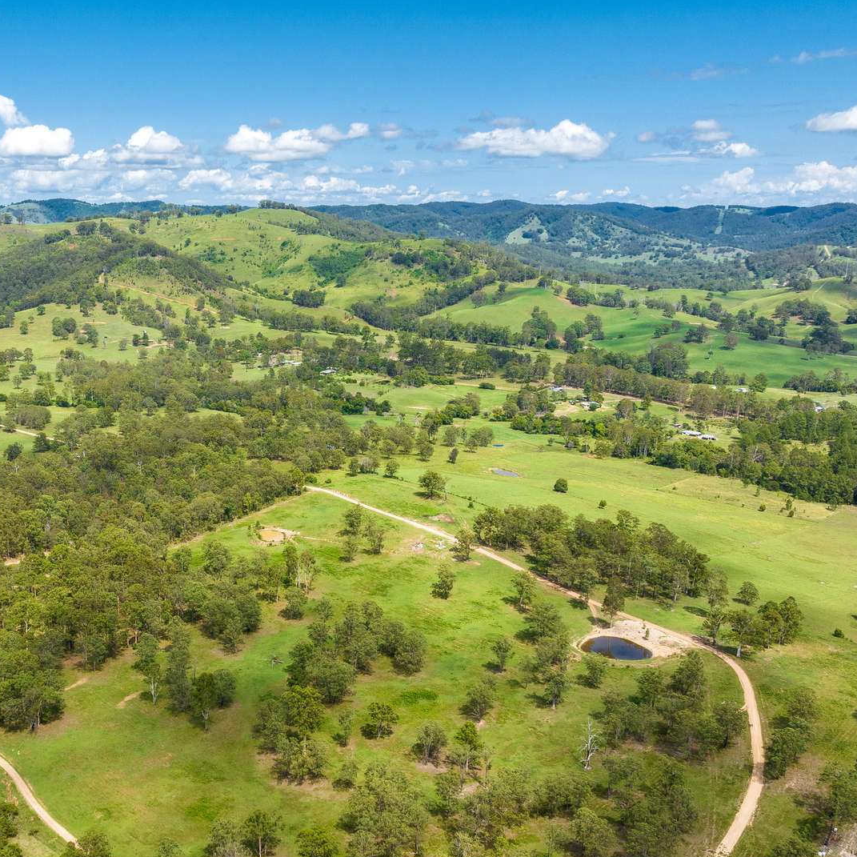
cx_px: 262
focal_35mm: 38
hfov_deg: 43.0
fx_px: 1064
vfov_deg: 43.5
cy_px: 541
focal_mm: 12.29
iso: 100
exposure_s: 1/320
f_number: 6.3
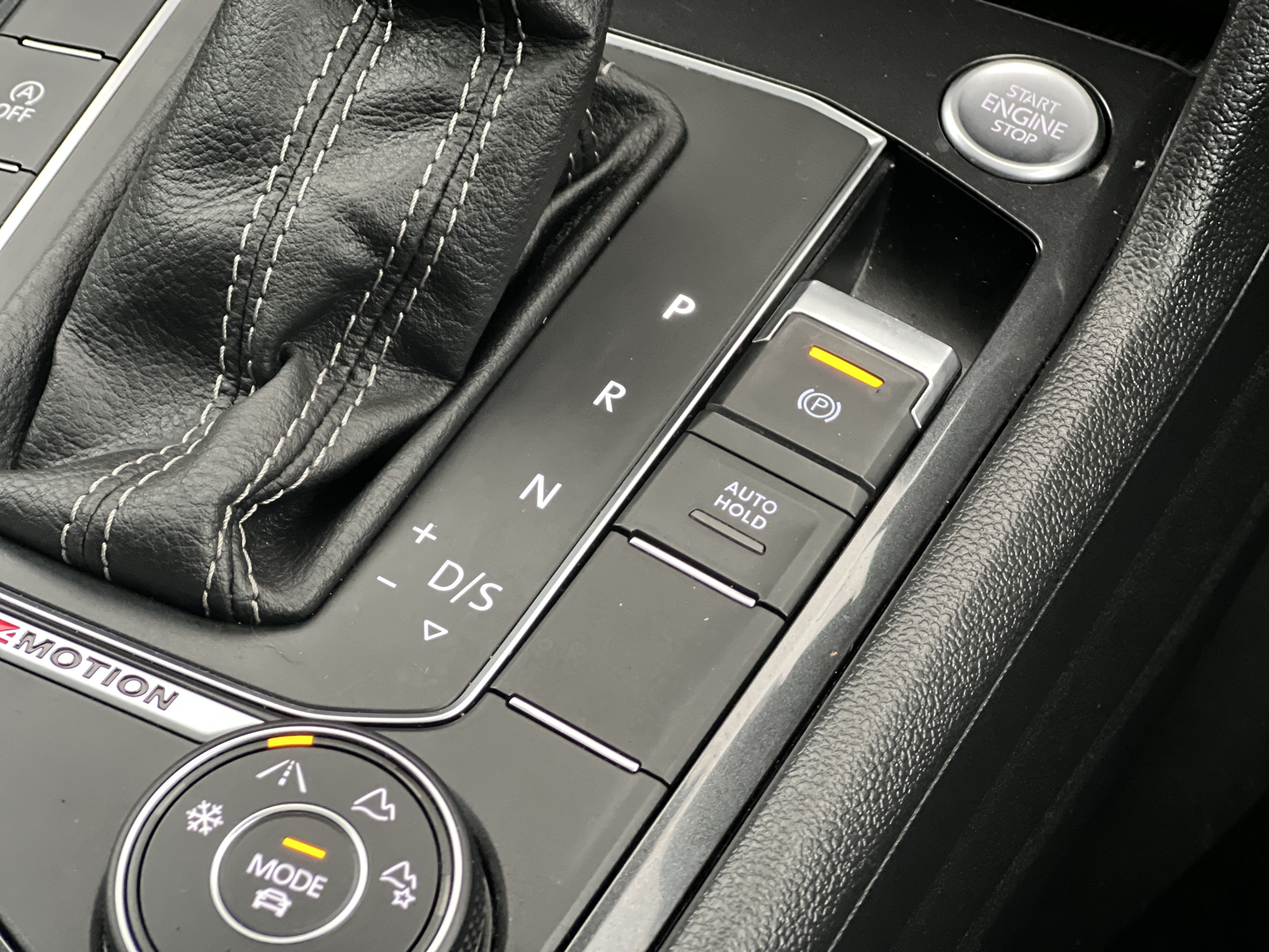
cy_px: 476
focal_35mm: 77
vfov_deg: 19.1
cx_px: 634
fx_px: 2823
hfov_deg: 25.3
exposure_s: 1/15
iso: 500
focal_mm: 9
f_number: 2.8
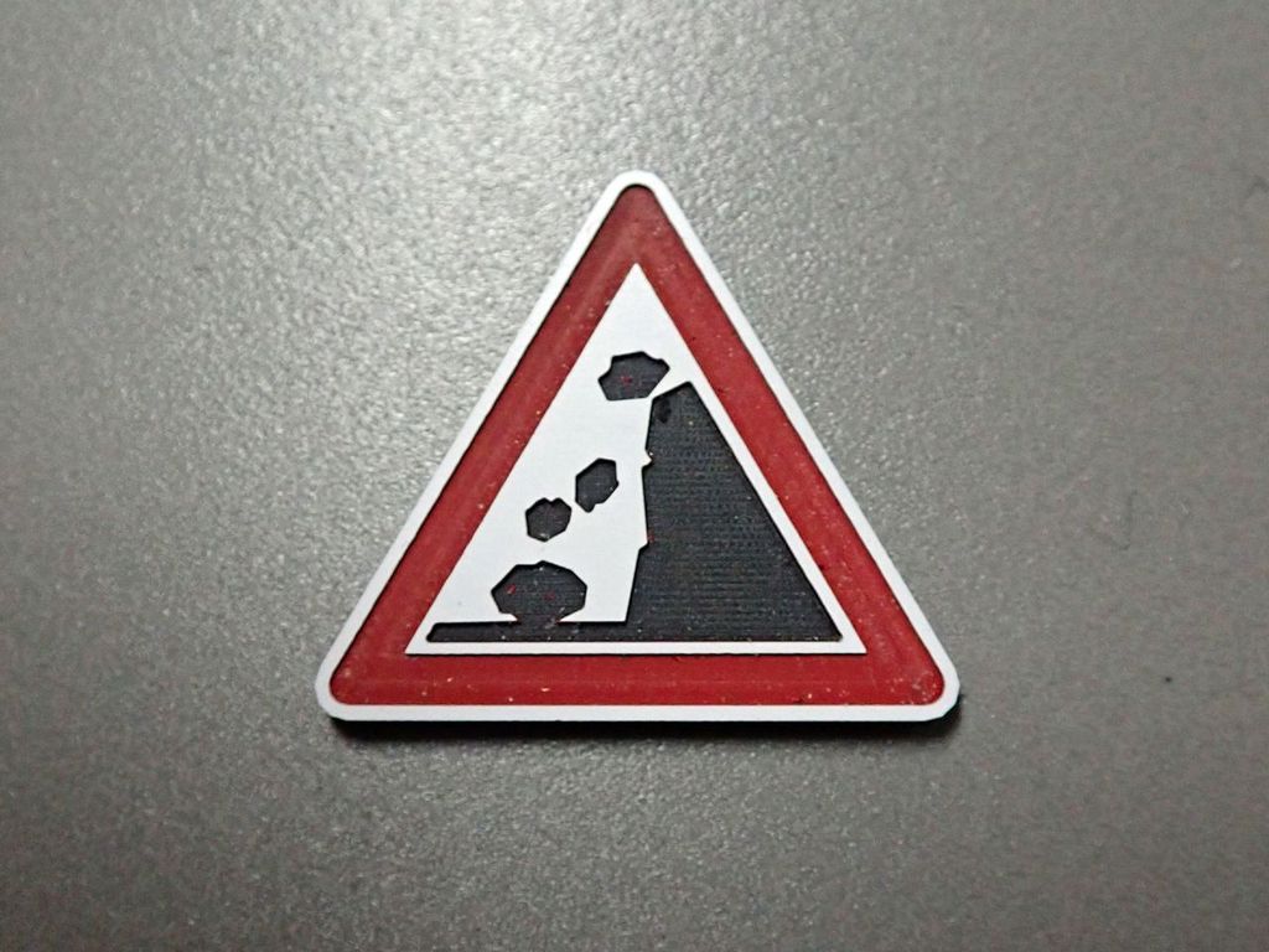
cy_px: 476
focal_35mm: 30
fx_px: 1100
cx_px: 634
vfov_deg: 46.8
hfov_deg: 60.0
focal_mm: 5.5
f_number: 2.3
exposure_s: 1/160
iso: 640
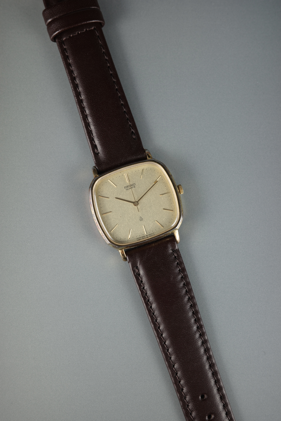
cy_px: 210
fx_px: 468
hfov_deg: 33.4
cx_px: 140
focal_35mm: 40
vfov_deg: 48.5
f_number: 5
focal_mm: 26
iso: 200
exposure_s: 1/50
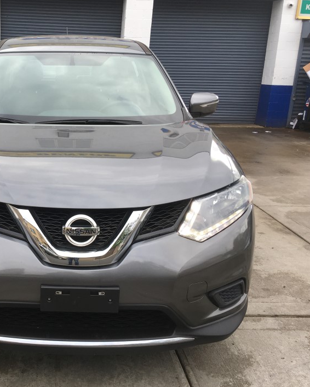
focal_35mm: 41
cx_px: 54
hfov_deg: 35.1
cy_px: 198
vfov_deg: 44.8
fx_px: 470
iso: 25
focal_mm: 4.15
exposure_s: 1/229
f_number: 2.2
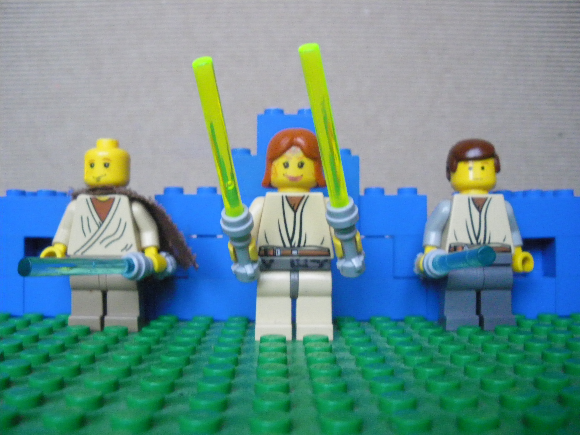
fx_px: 603
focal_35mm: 36
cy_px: 218
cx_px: 290
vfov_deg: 39.7
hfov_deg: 51.4
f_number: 3.5
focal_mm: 6.3
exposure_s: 1/30
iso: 800
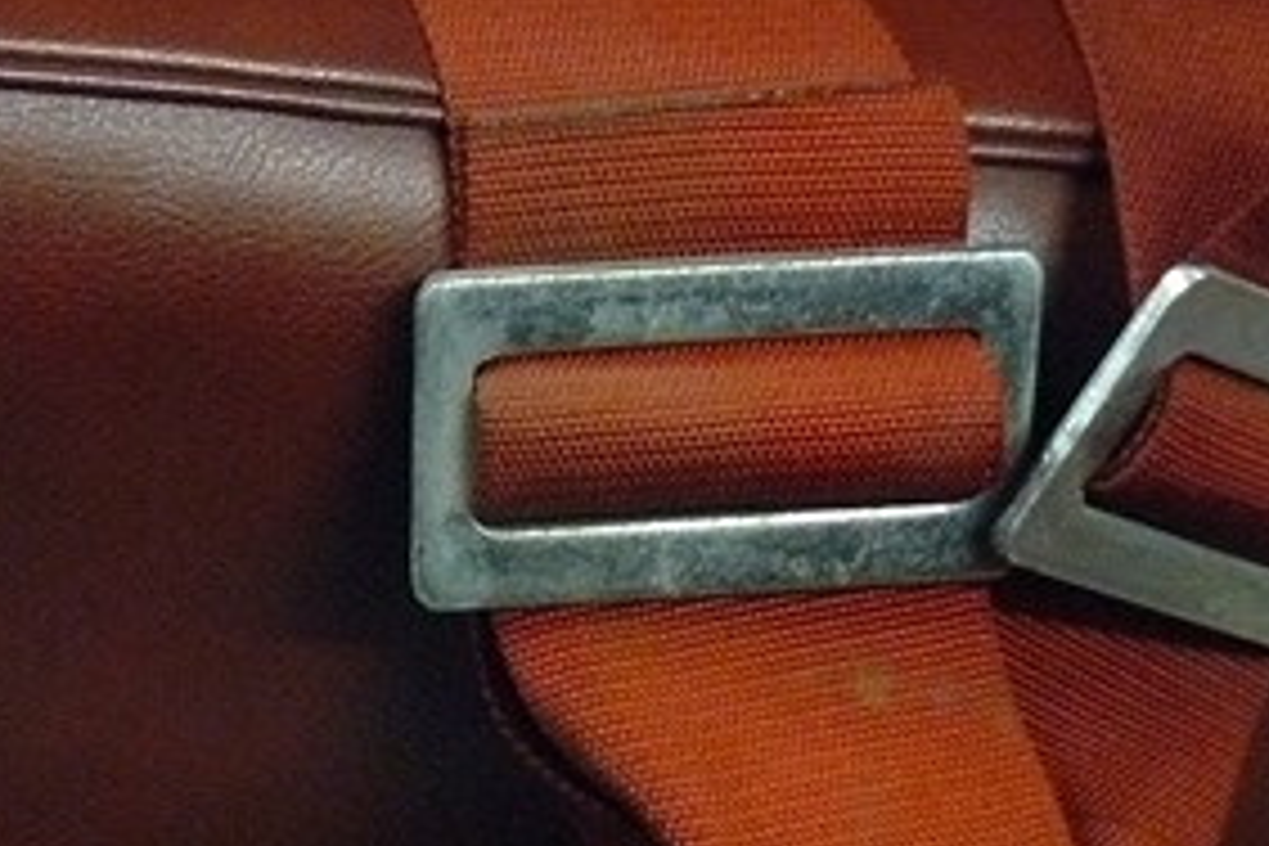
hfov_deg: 19.3
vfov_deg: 13.9
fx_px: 3454
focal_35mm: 98
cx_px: -349
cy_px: 614
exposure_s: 1/8
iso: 400
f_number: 2.8
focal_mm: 6
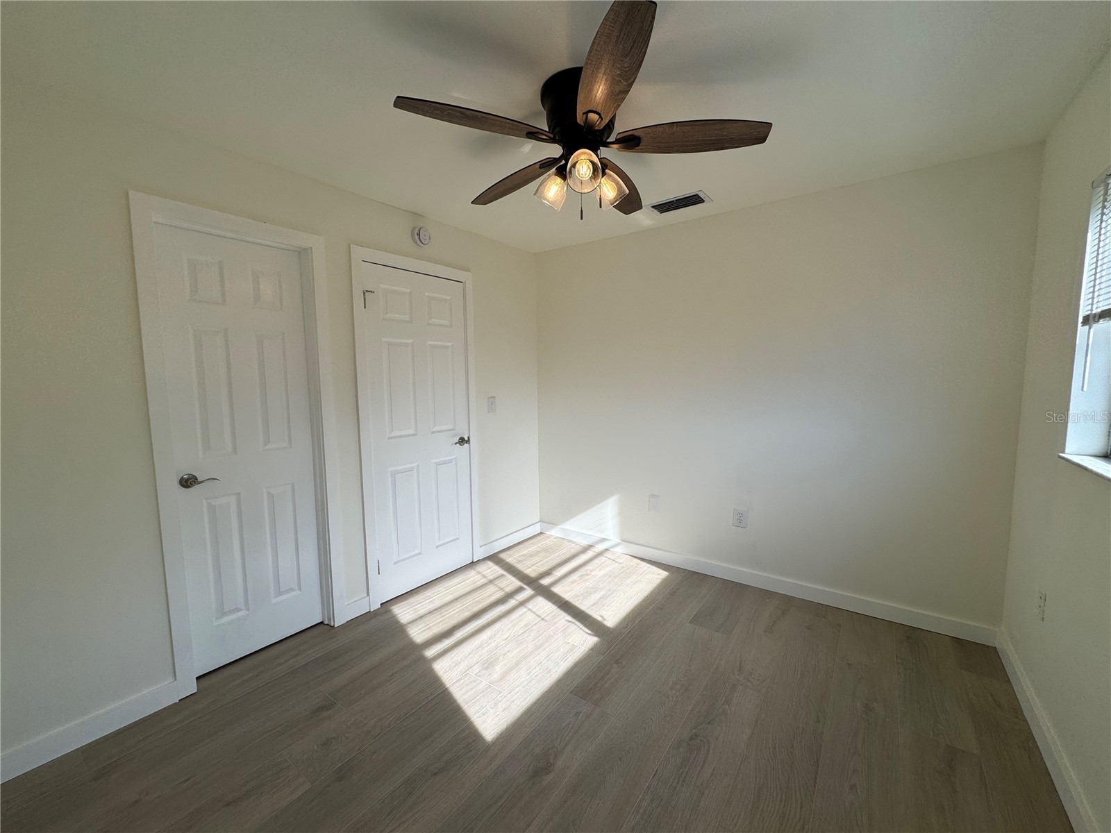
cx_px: 556
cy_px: 416
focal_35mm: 14
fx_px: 449
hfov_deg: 102.1
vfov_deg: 85.7
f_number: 2.2
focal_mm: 2.22
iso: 40
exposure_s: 1/700
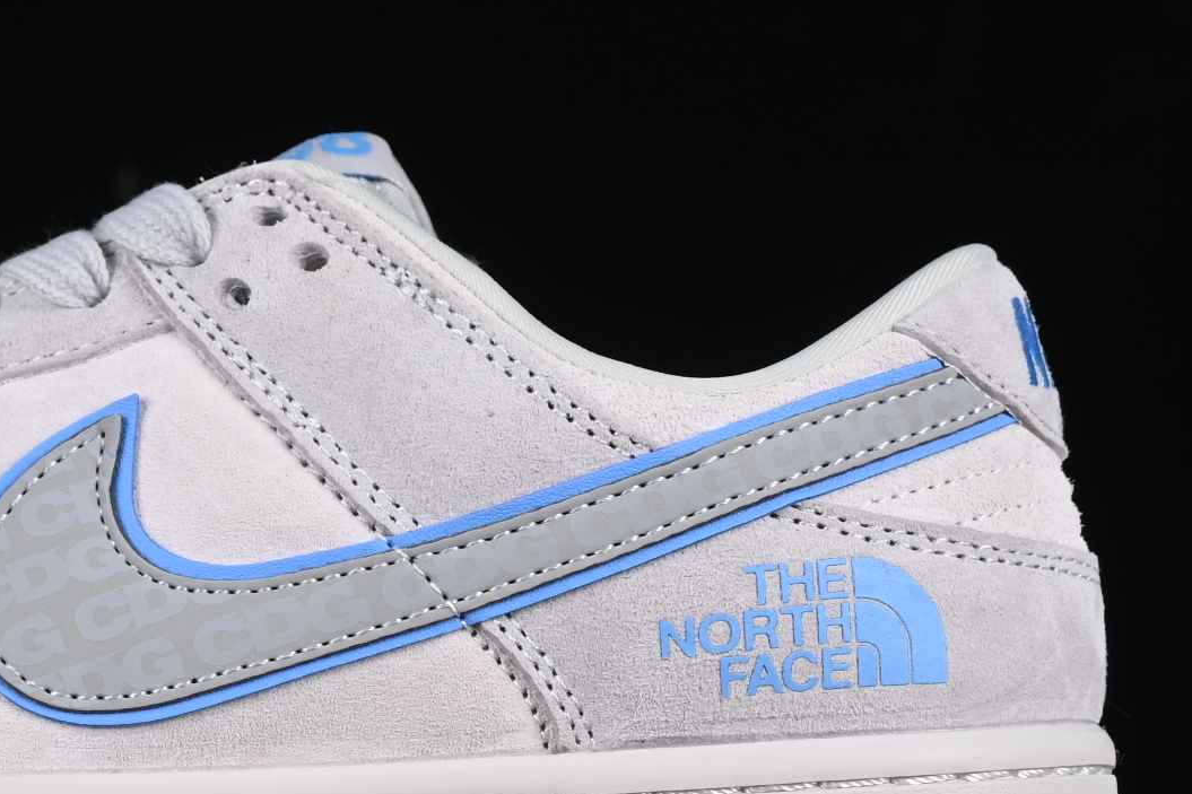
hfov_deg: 10.3
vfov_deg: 6.9
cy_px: 314
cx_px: 87
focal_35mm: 198
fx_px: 6555
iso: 160
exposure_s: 1/80
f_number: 8
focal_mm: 50
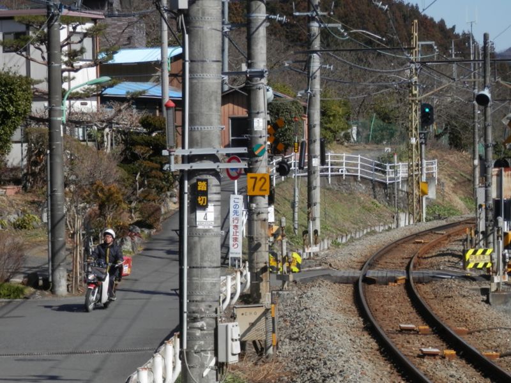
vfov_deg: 9.6
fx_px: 2273
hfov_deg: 12.8
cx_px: 256
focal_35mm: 154
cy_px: 192
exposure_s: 1/400
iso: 80
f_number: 5.5
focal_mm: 27.5
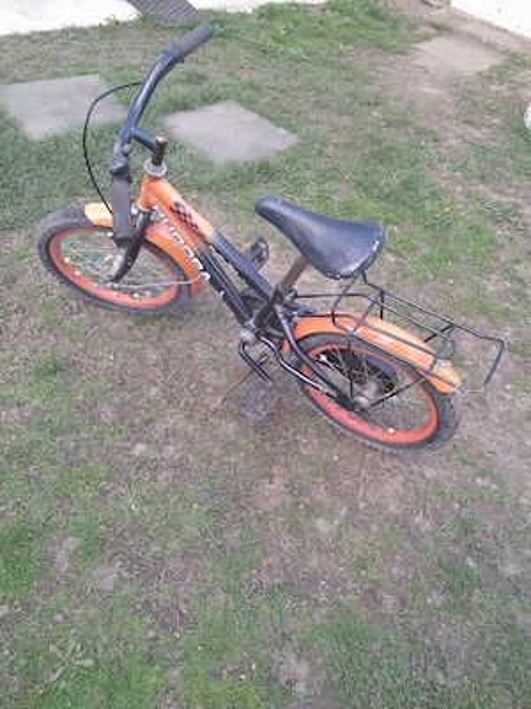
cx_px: 266
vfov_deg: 65.3
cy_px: 354
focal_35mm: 27
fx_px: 552
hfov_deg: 51.4
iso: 64
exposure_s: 1/50
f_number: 1.8
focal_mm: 4
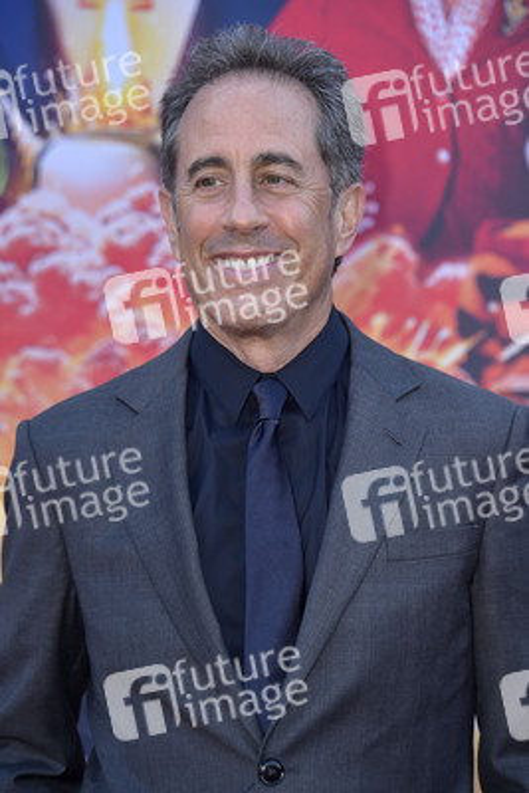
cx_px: 264
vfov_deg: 14.1
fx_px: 3193
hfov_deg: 9.5
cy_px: 396
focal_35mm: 145
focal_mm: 145
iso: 320
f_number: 6.3
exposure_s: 1/250
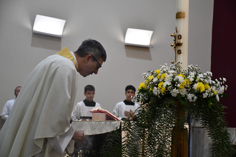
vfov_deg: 13.8
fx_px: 649
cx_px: 118
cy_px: 78
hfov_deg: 20.6
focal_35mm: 99
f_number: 5
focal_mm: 66
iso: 3200
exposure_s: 1/200
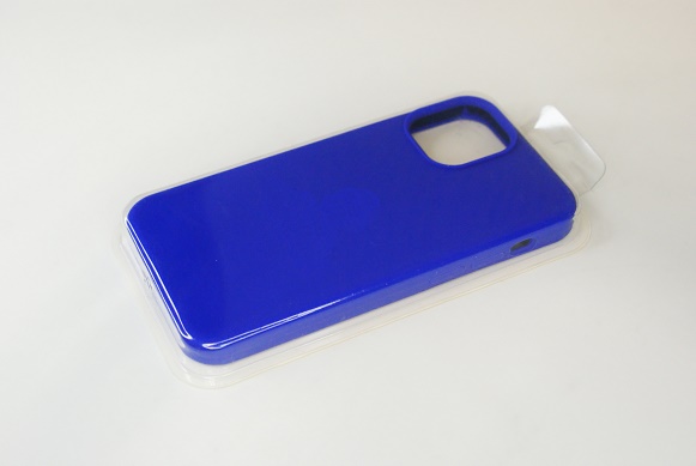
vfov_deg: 22.7
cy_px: 233
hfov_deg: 33.4
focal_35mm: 60
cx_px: 348
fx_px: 1161
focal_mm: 40
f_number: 5.6
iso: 1600
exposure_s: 1/160
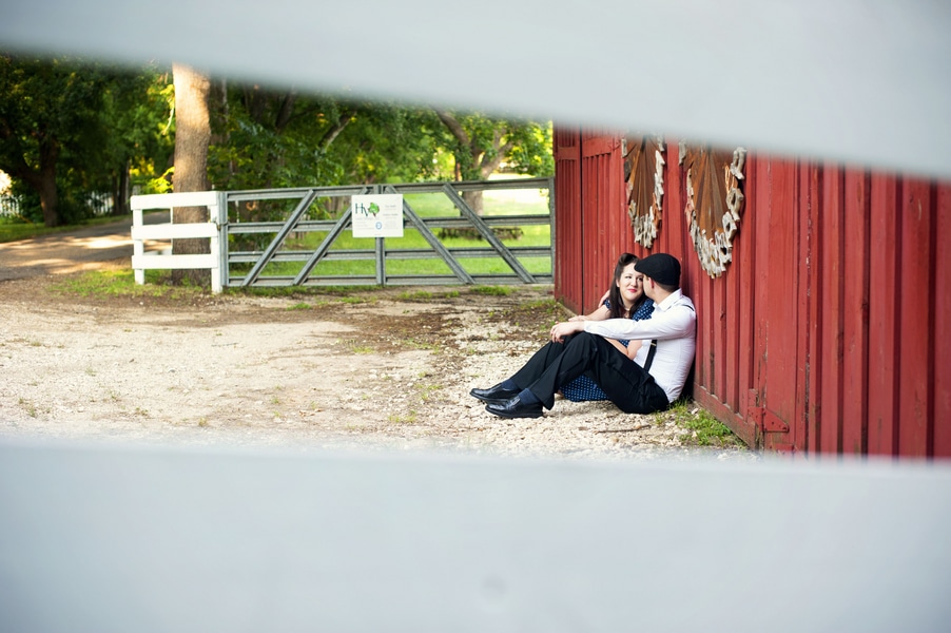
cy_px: 316
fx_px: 1320
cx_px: 476
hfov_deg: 39.6
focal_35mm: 50
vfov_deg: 27.0
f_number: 2.8
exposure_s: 1/250
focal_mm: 50
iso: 400
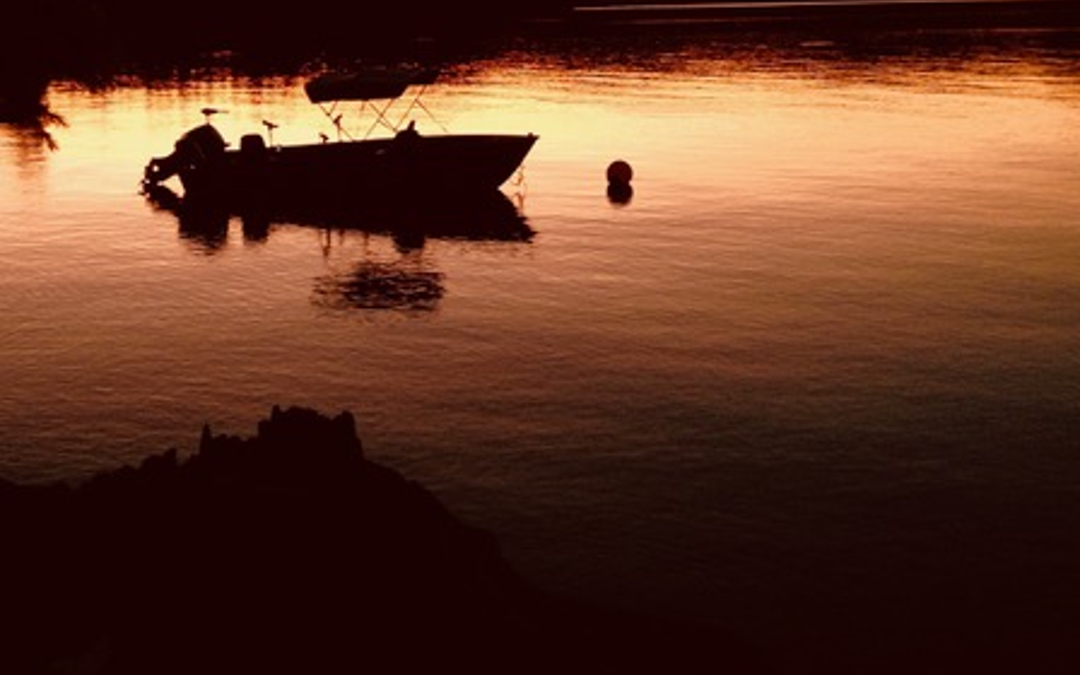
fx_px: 1560
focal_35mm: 53
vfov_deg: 24.0
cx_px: 386
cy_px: 133
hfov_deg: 37.9
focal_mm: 4.28
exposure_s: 1/20
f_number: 2.4
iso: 125
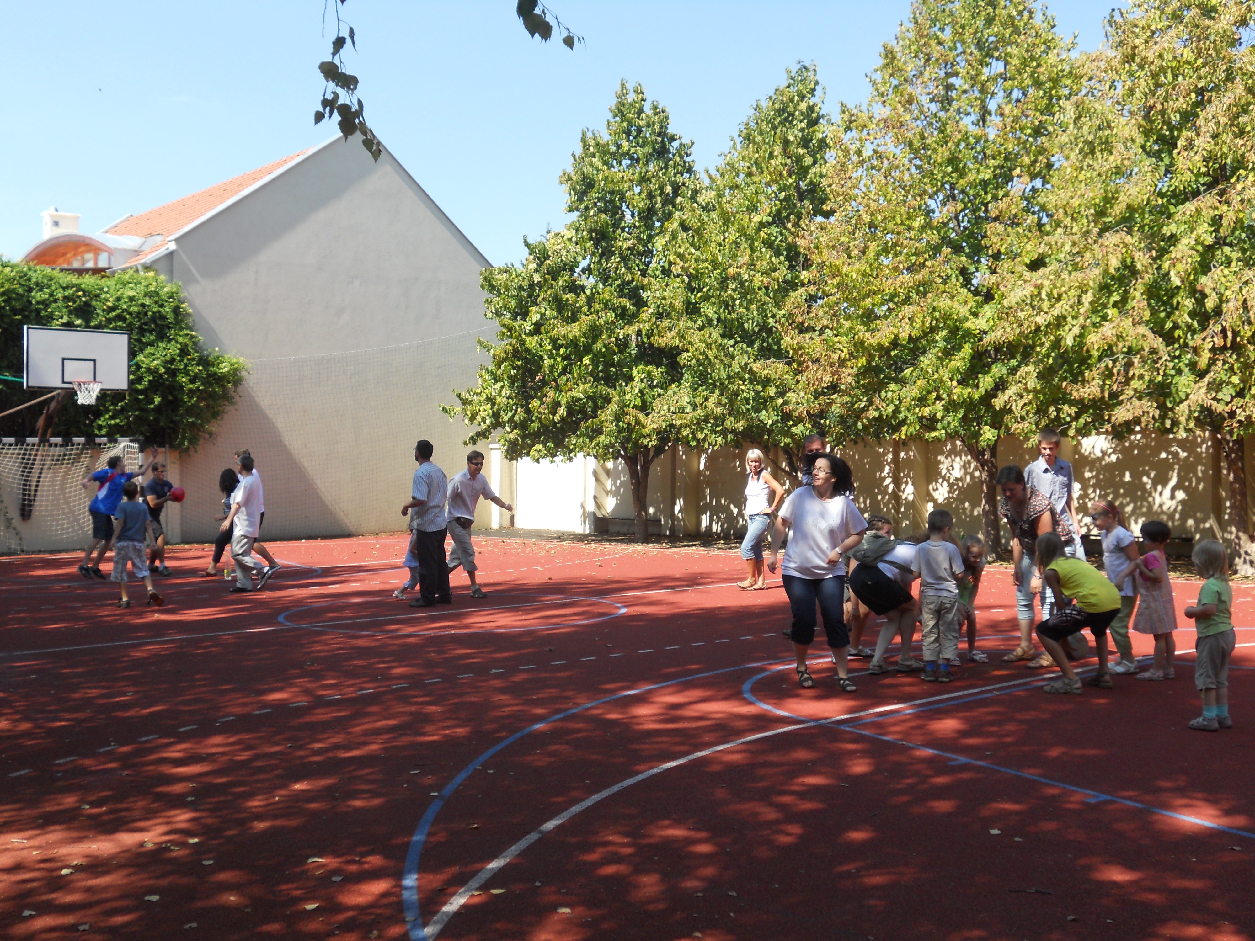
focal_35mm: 38
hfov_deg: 49.0
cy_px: 470
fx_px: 1378
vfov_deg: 37.7
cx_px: 628
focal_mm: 6.9
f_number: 3.9
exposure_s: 1/320
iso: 80
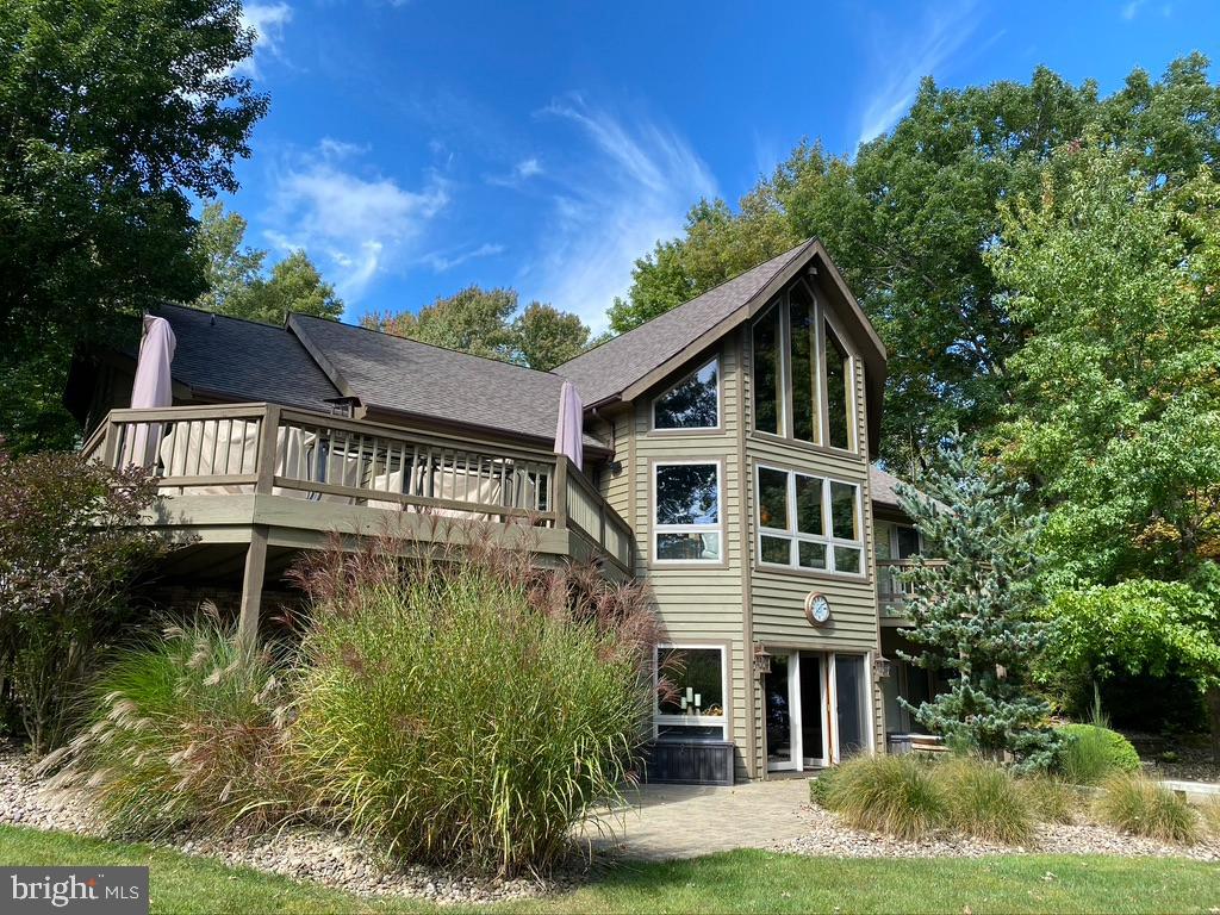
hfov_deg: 67.3
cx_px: 610
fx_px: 916
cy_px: 458
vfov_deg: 53.1
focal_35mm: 26
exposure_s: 1/884
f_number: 1.8
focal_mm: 4.25
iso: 32
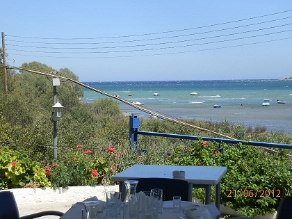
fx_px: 683
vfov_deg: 18.2
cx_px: 128
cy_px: 91
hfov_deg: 24.1
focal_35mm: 81
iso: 64
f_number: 3.8
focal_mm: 12.25
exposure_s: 1/640
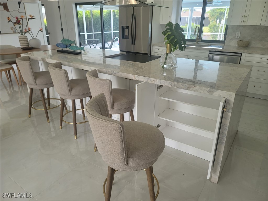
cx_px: 134
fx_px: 194
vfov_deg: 54.9
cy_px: 100
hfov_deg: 69.4
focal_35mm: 25
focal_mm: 7
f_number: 1.8
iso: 80
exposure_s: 1/120
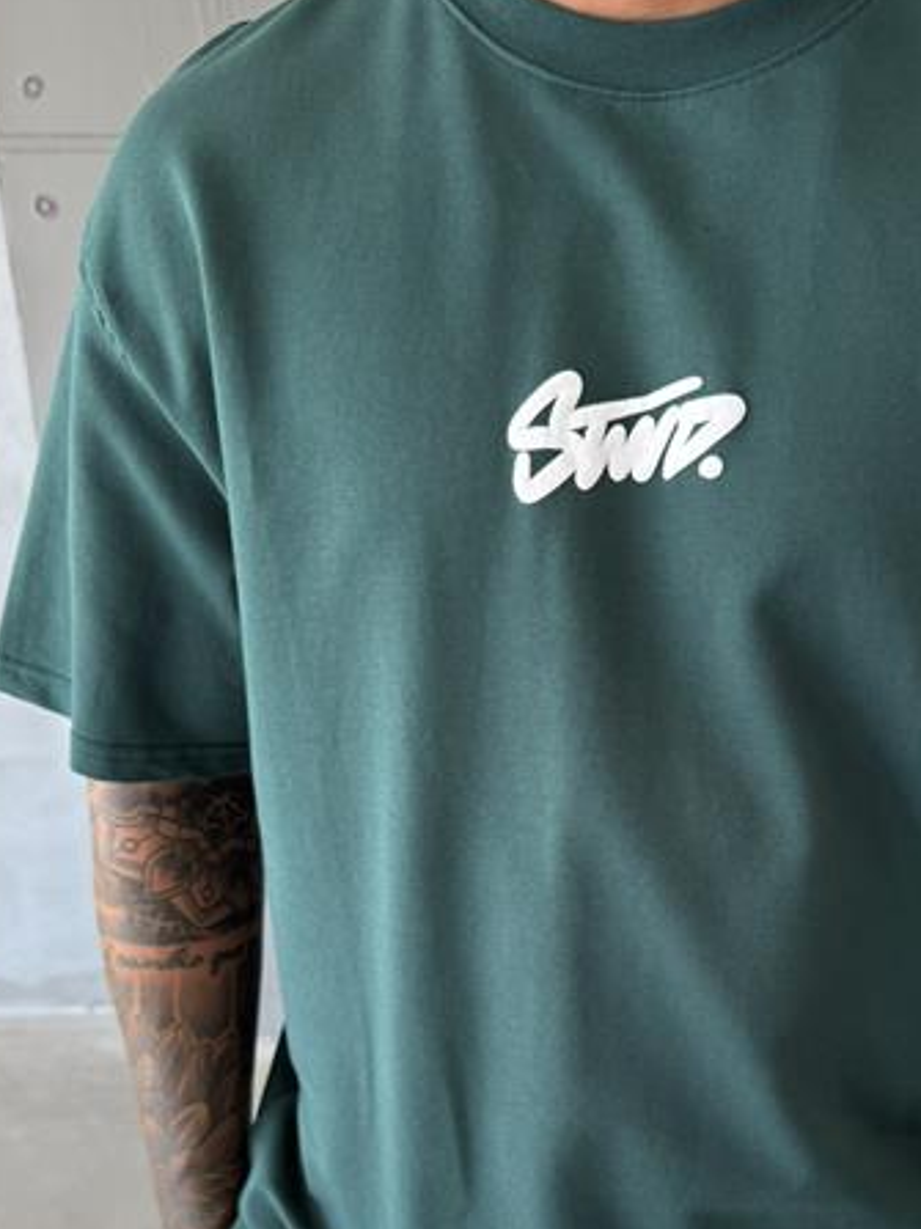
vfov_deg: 42.7
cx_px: 654
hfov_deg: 33.1
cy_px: 905
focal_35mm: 43
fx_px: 1526
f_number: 1.78
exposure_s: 1/173
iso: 100
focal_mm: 6.76
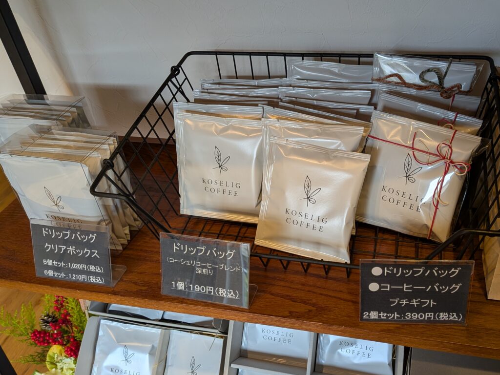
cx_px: 289
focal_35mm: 30
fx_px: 433
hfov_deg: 59.7
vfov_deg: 46.6
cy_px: 216
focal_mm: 4.53
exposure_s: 1/50
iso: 32
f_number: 1.7
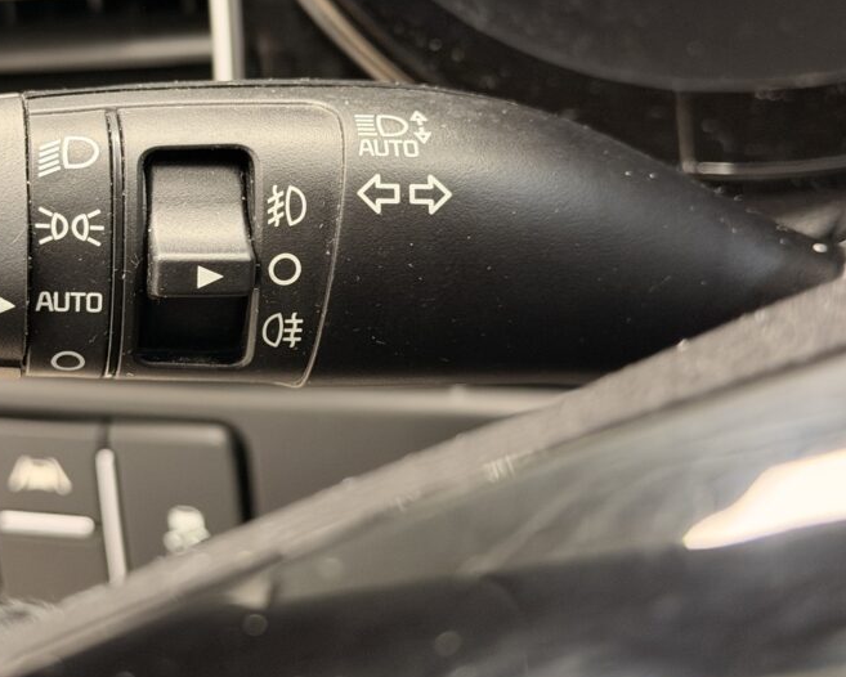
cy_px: 223
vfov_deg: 20.9
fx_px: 1828
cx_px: 229
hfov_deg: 25.8
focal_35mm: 73
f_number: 1.78
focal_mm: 6.76
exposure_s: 1/40
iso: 320
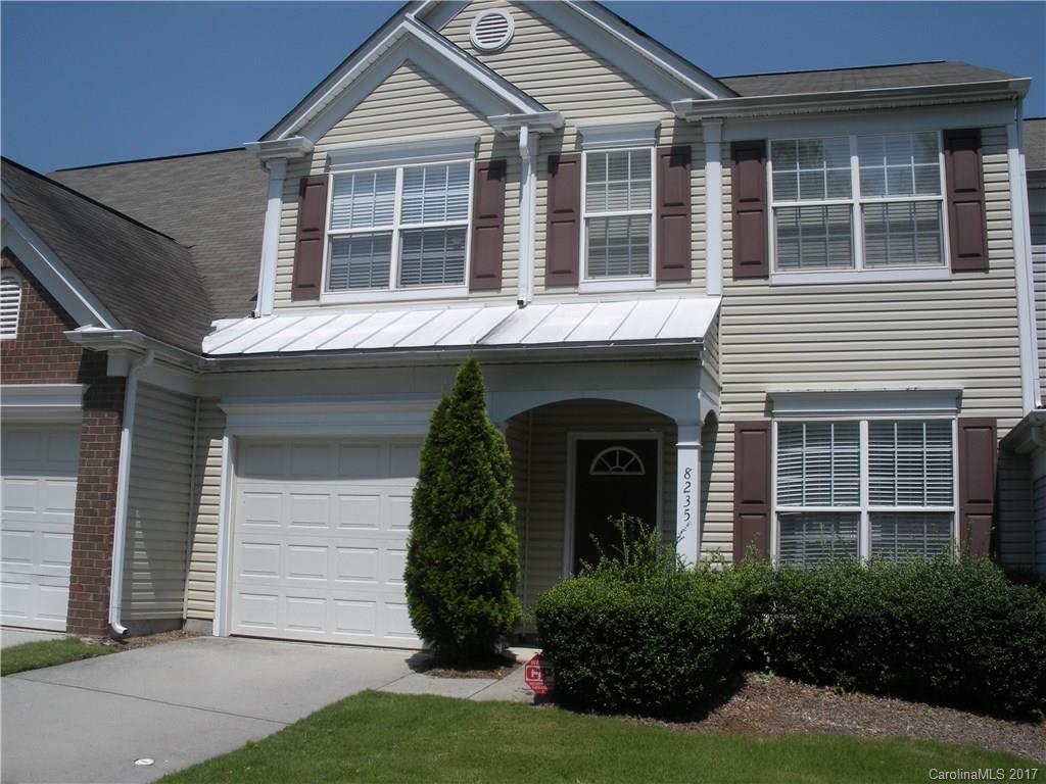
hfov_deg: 51.4
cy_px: 392
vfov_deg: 39.7
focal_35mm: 36
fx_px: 1088
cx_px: 523
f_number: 5.6
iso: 64
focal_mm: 6.3
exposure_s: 1/424
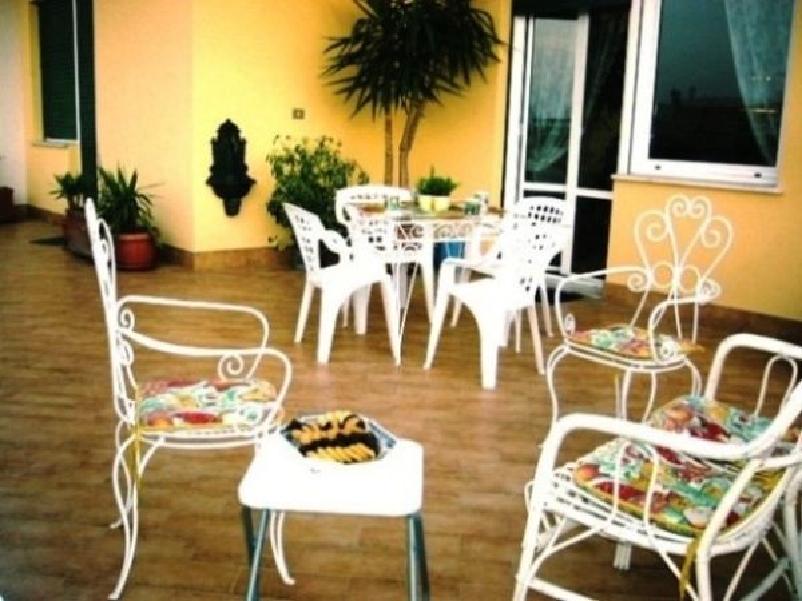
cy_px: 300
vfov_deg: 40.7
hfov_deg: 52.6
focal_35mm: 35
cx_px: 401
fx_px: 811
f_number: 2.8
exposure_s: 1/15
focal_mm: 5.8
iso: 100
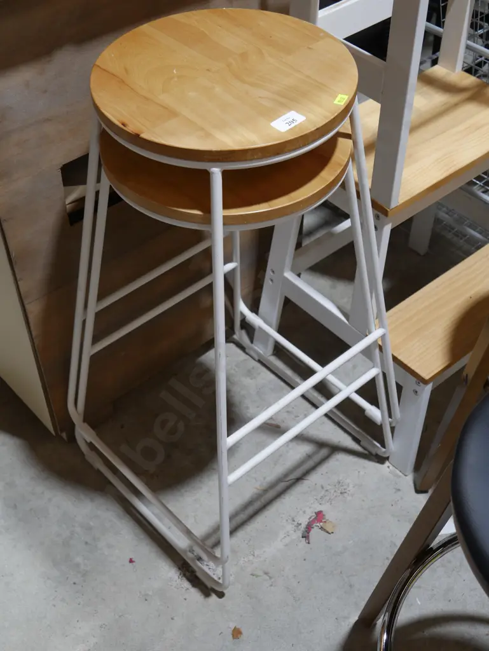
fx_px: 866
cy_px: 326
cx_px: 244
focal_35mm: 46
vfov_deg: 41.2
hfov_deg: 31.5
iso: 320
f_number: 5.1
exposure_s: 1/60
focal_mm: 23
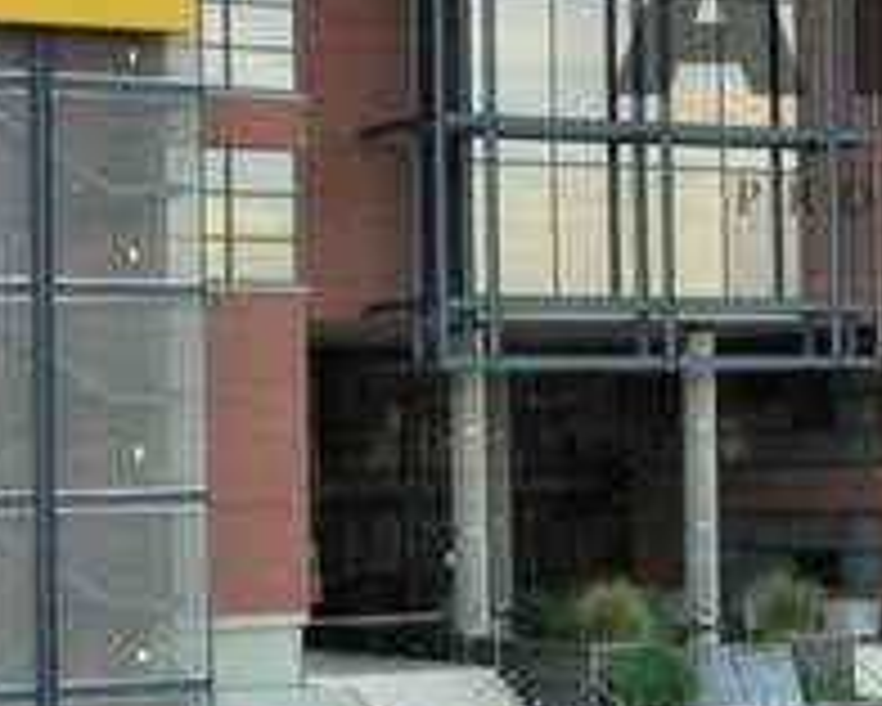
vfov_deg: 13.2
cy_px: 250
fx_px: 3056
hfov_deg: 16.4
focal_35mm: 117
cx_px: 513
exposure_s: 1/50
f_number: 3.6
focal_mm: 8.4
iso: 80
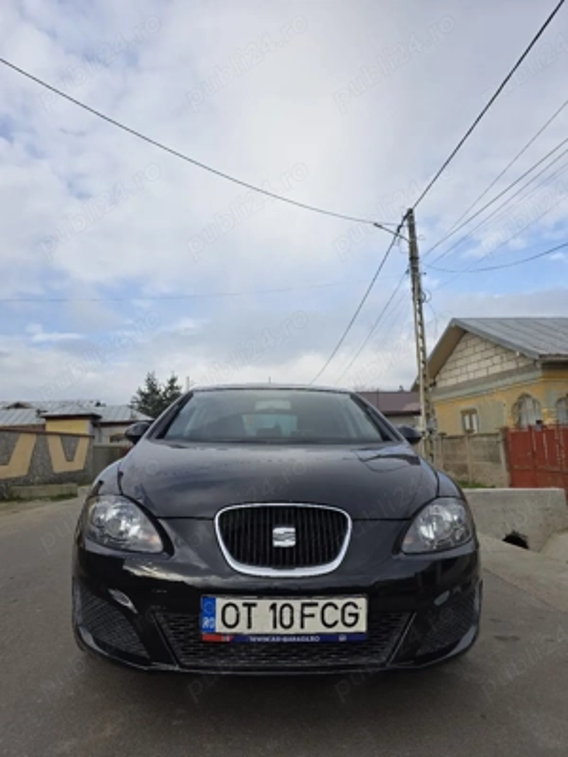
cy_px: 378
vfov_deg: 73.9
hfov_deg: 58.9
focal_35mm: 23
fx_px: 503
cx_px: 284
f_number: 1.7
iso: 12
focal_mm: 6.3
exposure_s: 1/455
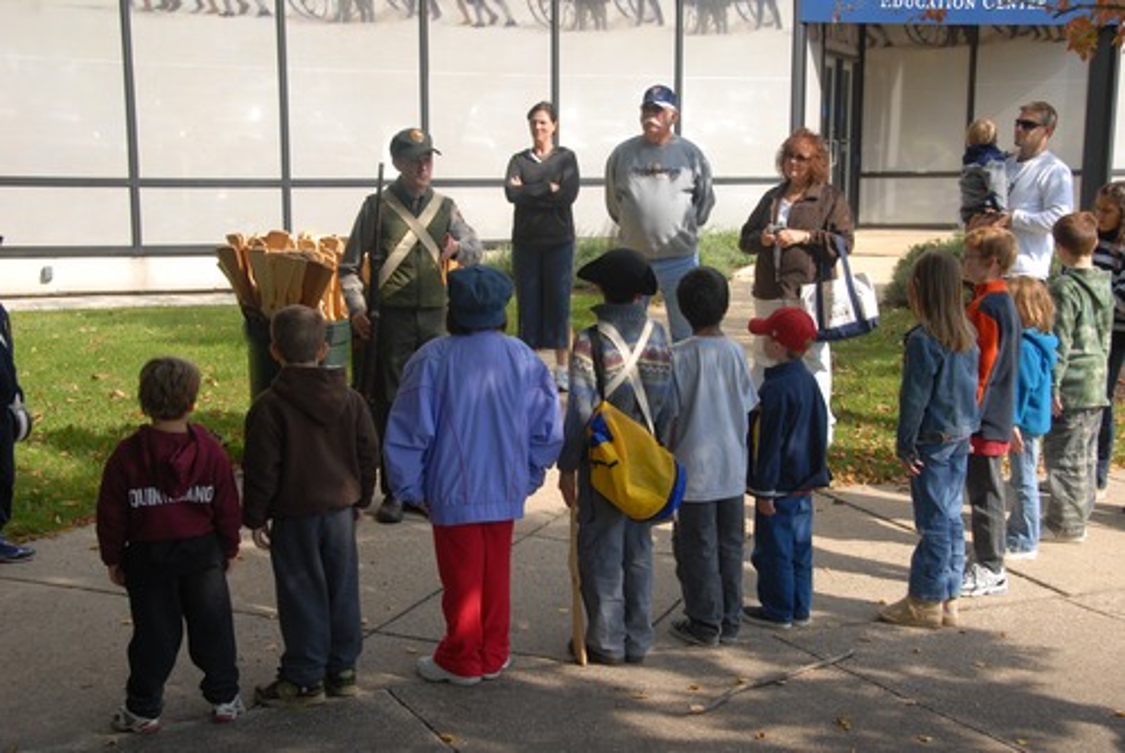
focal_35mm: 52
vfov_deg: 25.8
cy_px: 376
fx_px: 1643
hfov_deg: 37.8
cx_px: 562
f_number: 7.1
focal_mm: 35
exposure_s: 1/180
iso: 100
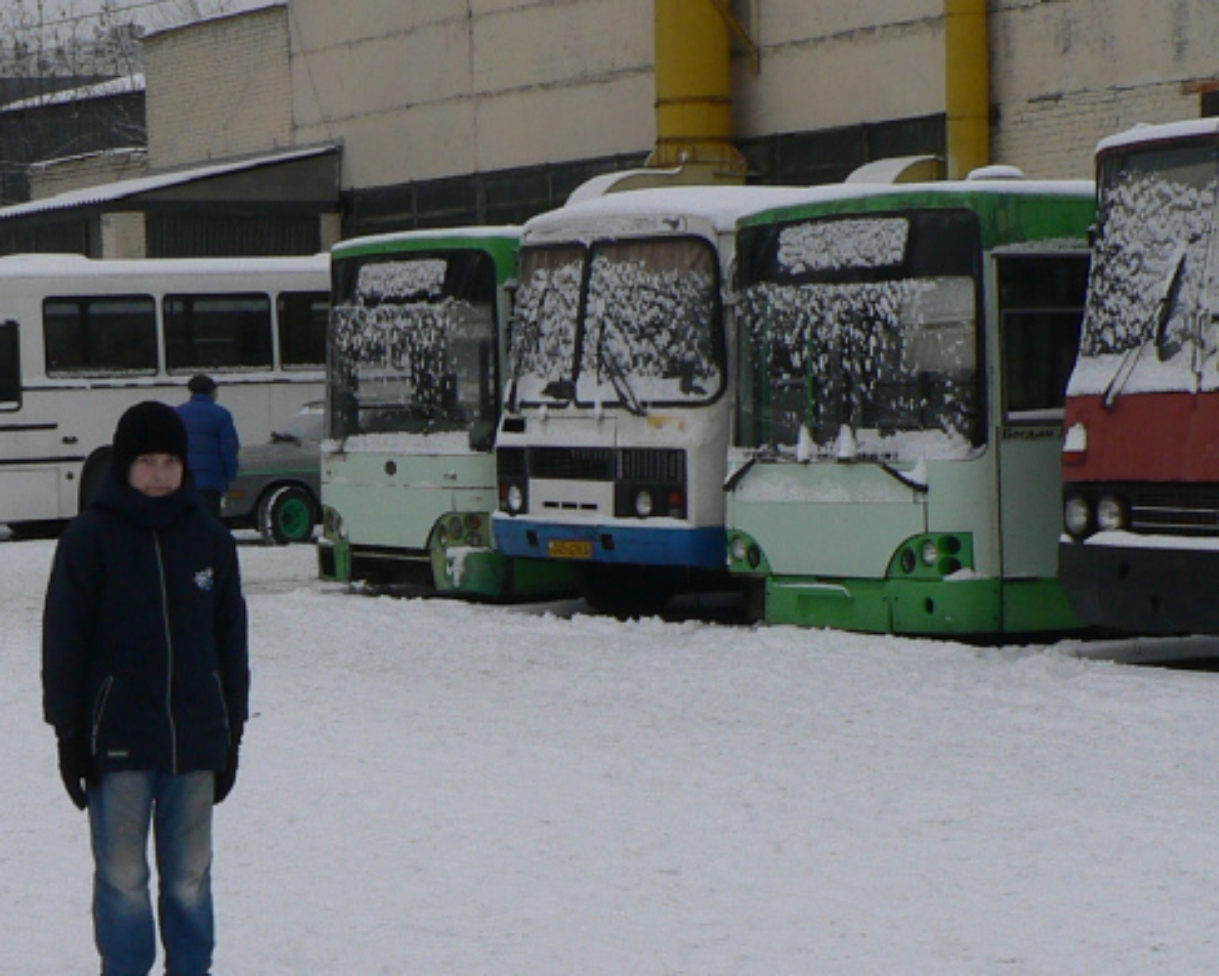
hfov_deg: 20.2
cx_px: 296
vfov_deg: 16.3
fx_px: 3392
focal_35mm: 94
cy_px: 684
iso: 80
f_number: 4.5
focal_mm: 6
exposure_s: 1/400
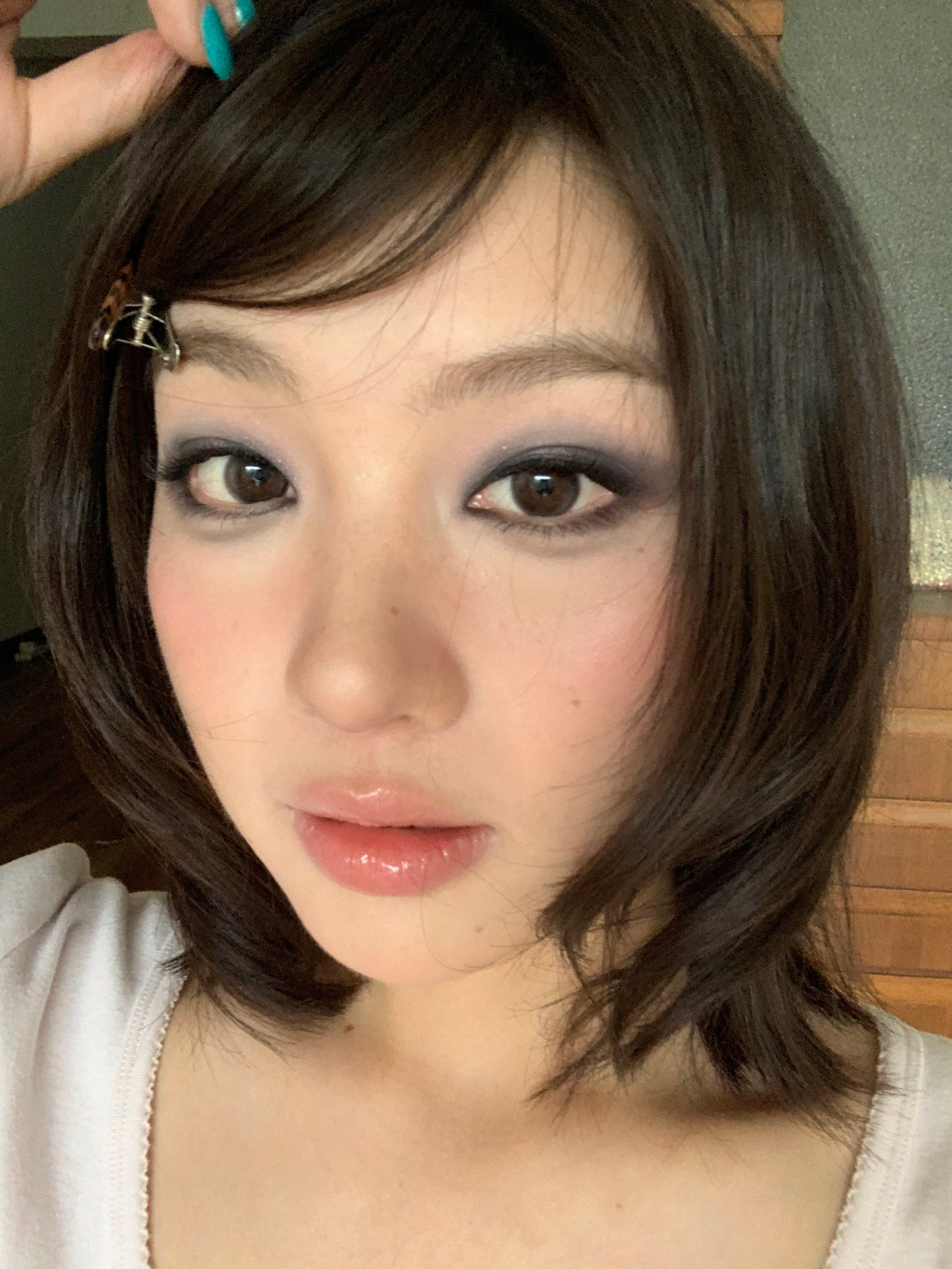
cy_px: 634
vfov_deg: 56.8
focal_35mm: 32
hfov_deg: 44.2
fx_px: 1173
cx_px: 476
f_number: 2.2
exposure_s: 1/47
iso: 320
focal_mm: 2.87
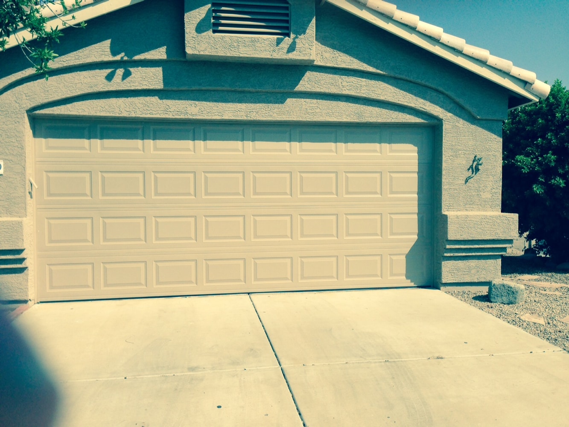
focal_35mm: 33
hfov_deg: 55.3
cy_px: 214
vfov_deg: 43.0
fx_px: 542
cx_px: 284
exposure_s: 1/2857
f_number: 2.4
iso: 50
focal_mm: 4.12
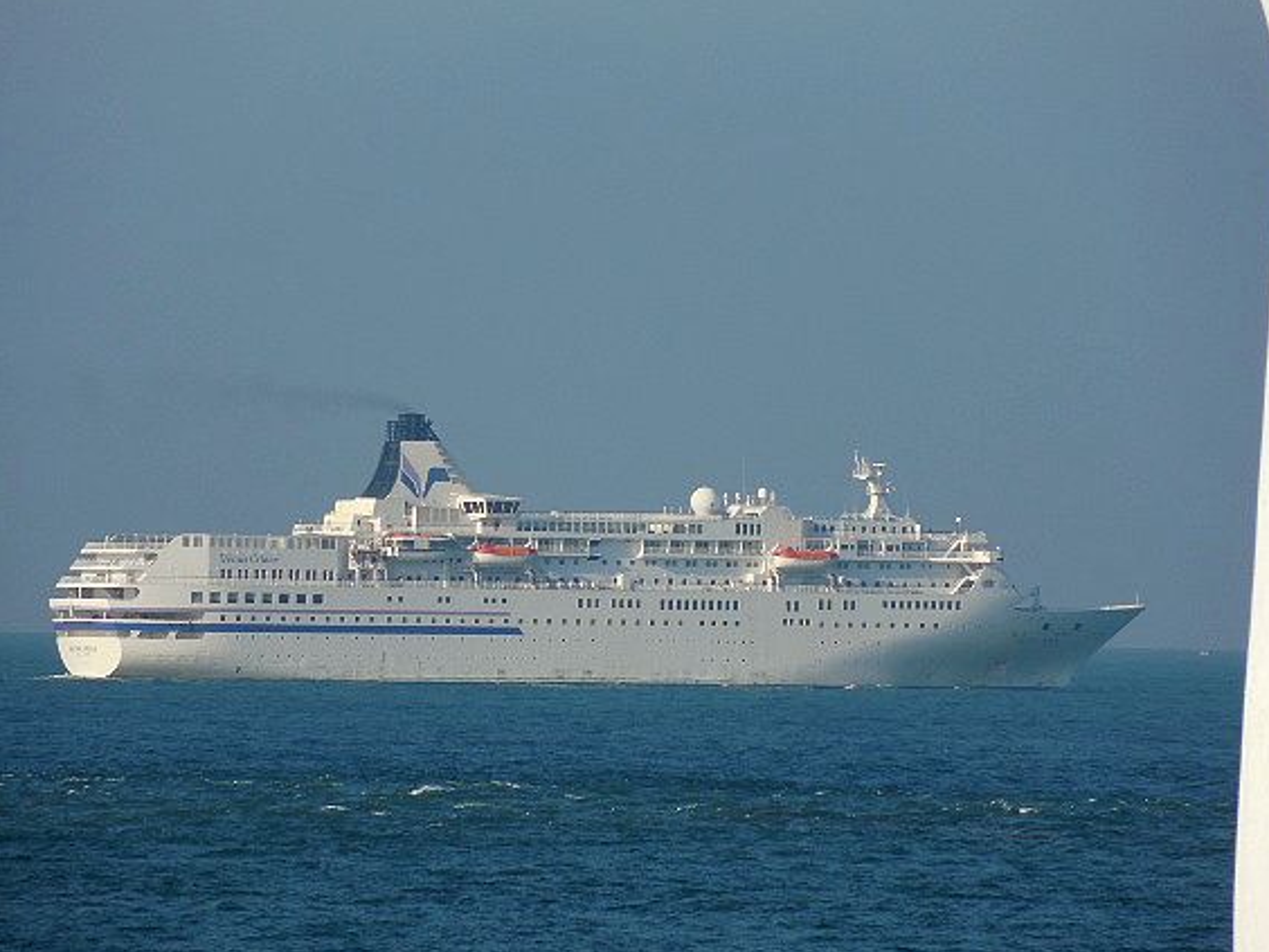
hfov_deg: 5.0
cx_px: 574
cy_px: 529
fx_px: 14554
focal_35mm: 397
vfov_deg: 3.7
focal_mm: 63
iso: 125
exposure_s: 1/500
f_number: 5.9
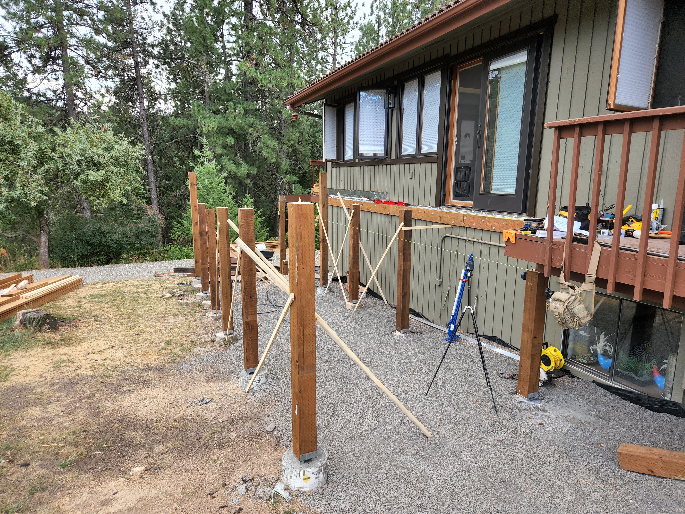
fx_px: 455
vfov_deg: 58.9
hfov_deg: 73.9
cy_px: 257
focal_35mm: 23
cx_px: 342
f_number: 1.8
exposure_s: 1/180
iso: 64
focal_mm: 5.4
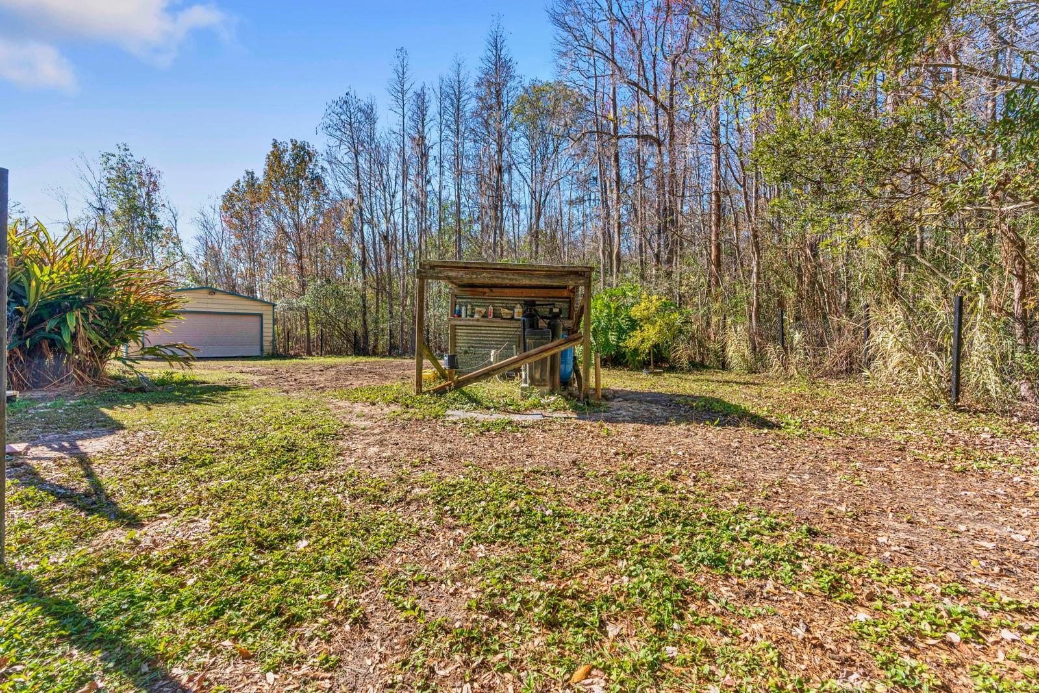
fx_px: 462
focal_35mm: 16
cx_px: 520
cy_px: 346
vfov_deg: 73.8
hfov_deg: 96.7
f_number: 8
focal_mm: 16
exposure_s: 1/250
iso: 250
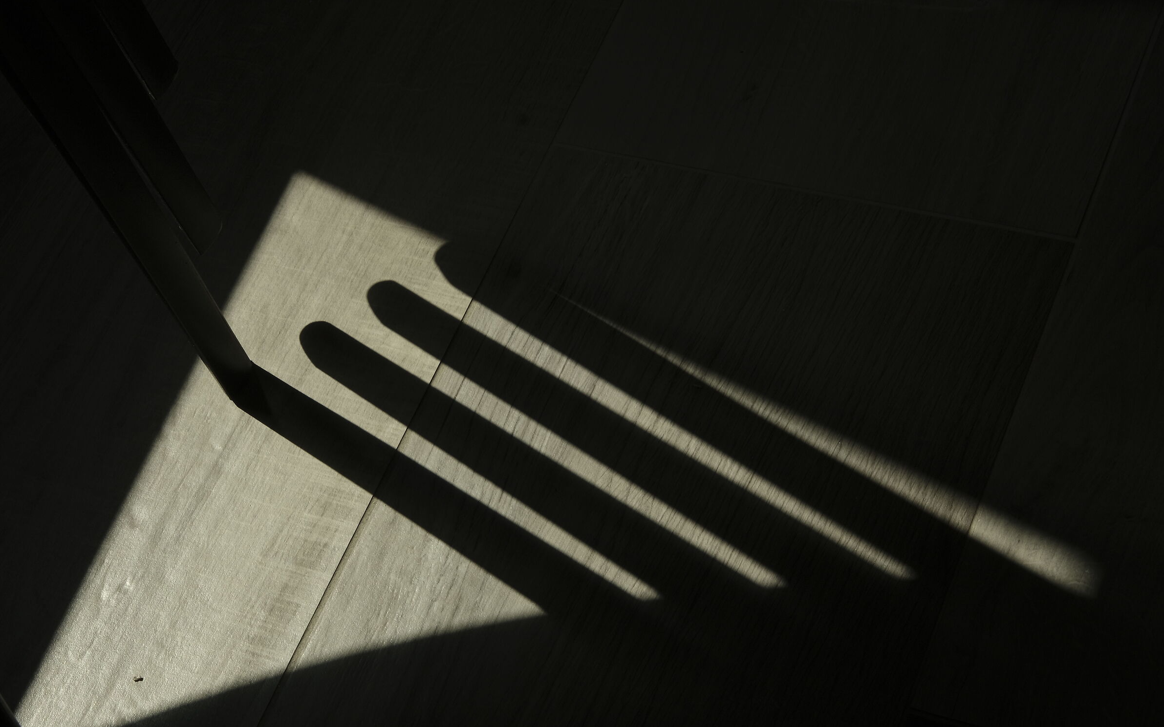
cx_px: 578
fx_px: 2443
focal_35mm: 77
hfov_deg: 26.8
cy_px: 389
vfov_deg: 16.9
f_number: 16
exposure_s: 1/160
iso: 320
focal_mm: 50
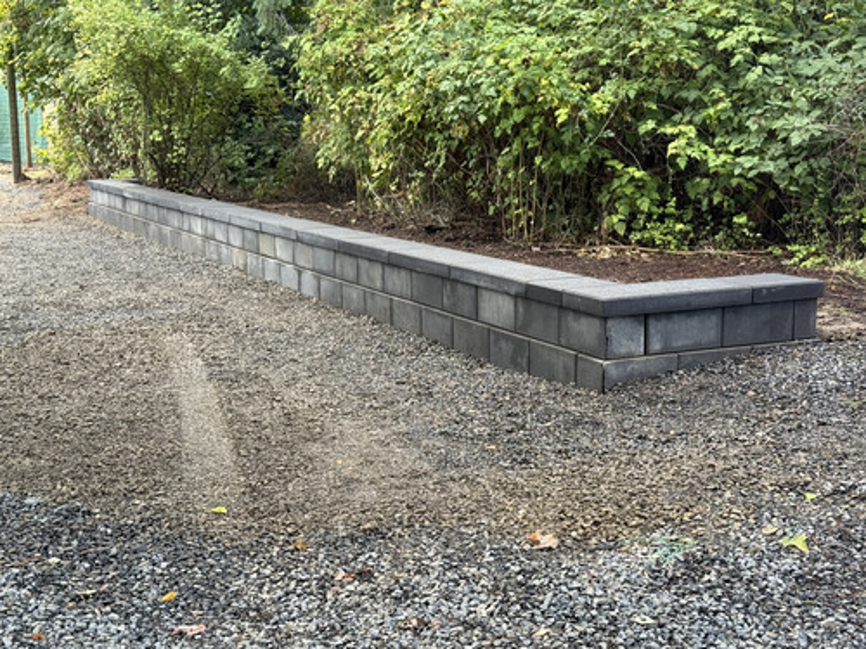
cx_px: 433
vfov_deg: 30.3
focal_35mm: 48
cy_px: 324
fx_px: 1201
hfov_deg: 39.7
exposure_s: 1/74
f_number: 1.78
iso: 100
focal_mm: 6.76
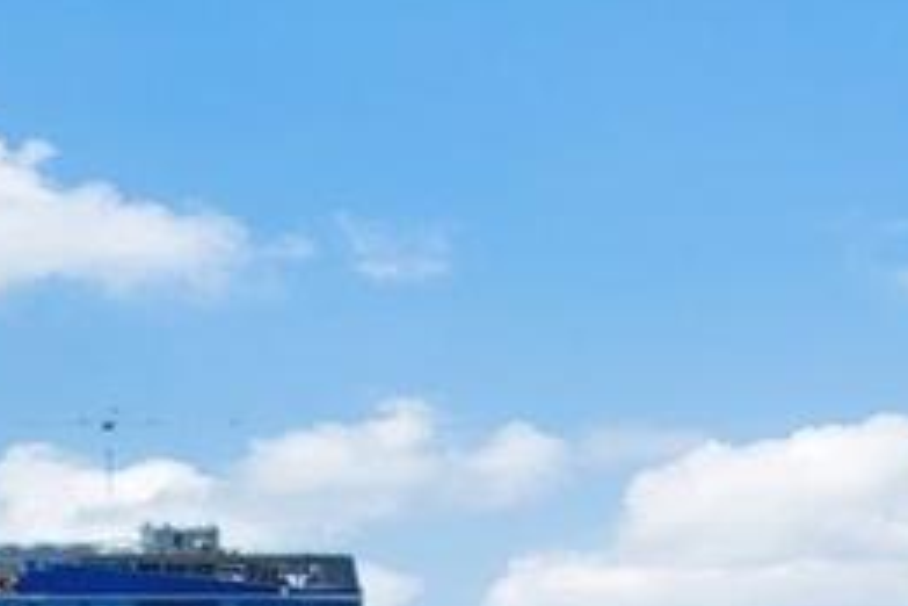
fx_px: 3405
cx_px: 285
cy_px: 1738
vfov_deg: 8.6
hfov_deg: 15.2
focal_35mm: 135
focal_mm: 8.38
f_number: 2.8
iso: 100
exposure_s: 1/2500
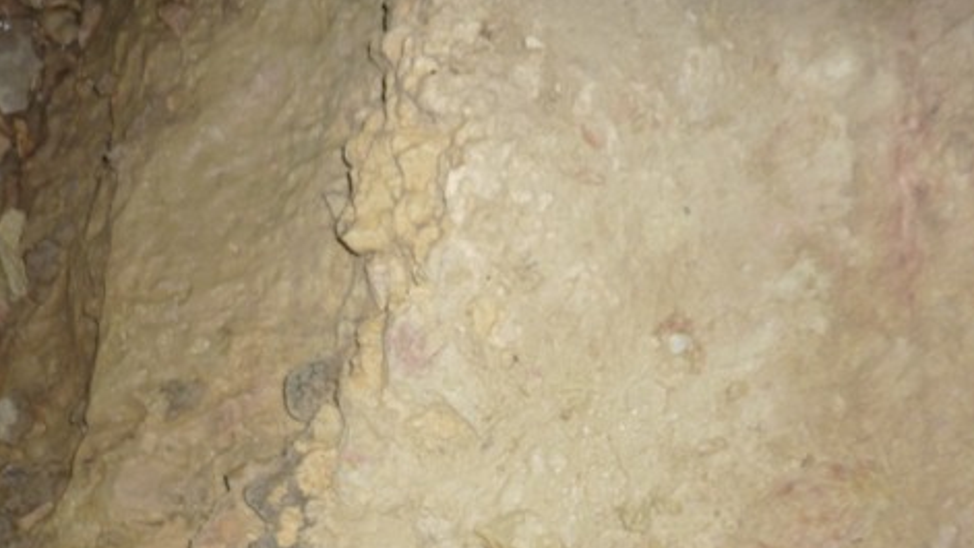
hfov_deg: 53.9
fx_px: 956
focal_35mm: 37
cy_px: 455
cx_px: 542
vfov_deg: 31.0
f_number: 3.3
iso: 80
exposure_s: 1/30
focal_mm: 4.1
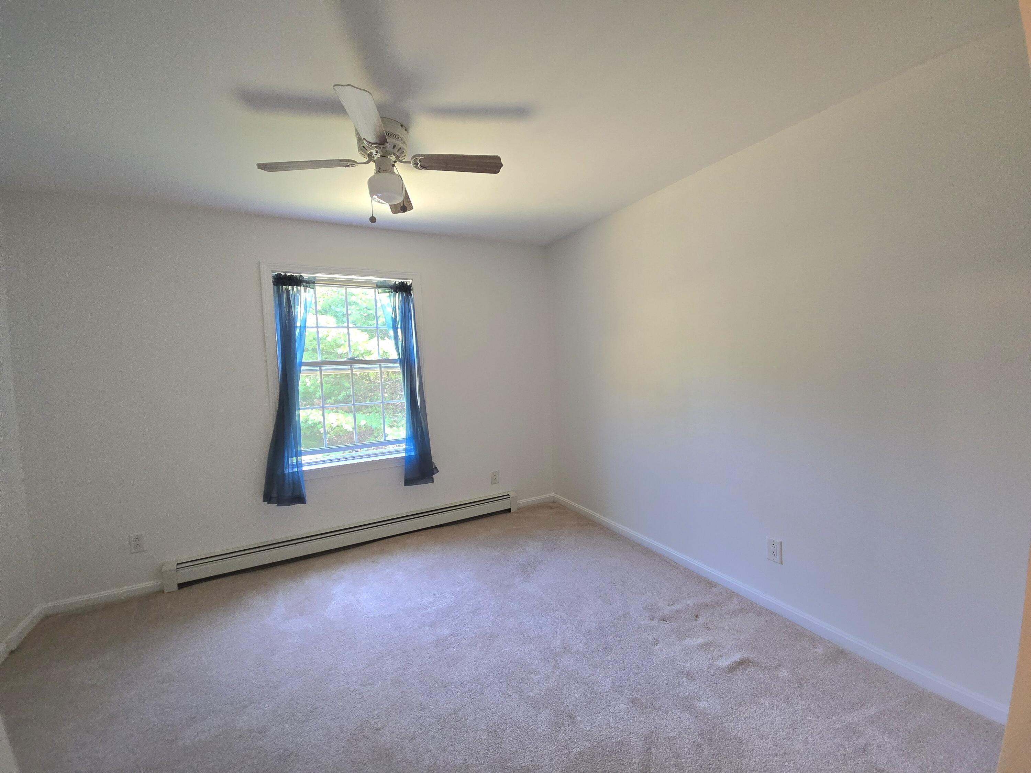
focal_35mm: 13
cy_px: 386
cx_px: 516
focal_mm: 2.2
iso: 320
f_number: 2.2
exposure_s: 1/60.2
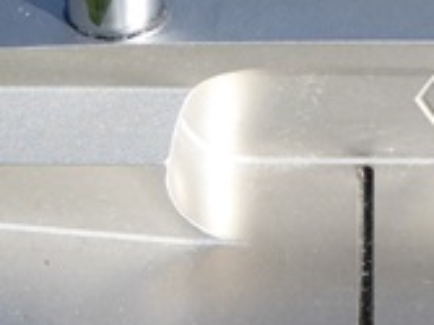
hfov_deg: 4.5
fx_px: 5525
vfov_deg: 3.4
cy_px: 263
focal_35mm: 441
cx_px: 426
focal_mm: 19
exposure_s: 1/400
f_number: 5.1
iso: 80
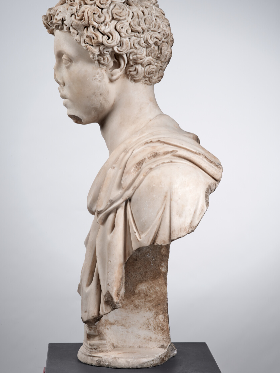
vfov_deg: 26.0
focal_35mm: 75
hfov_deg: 19.6
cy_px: 180
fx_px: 809
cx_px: 125
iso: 200
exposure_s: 1/125
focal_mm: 80
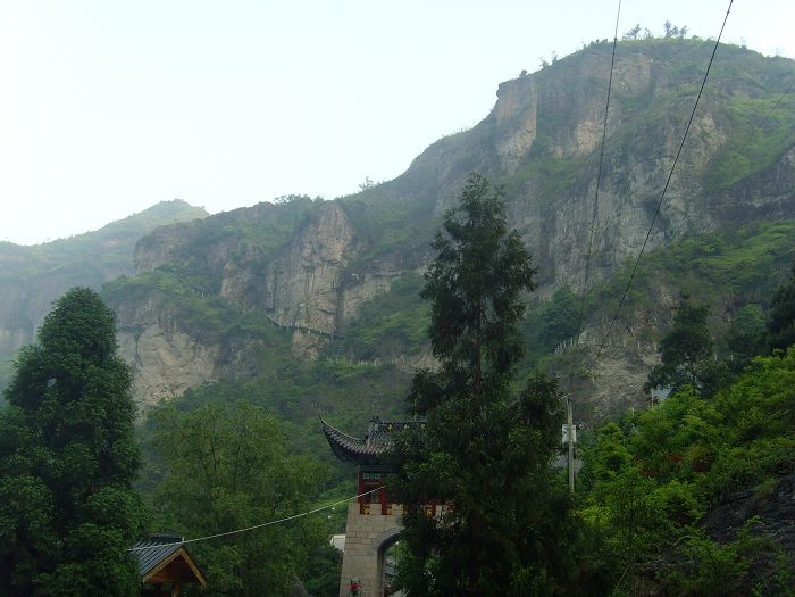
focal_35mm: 39
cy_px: 298
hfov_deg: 47.9
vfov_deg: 36.8
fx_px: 896
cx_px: 398
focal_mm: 6.6
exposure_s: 1/90
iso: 100
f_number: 3.5
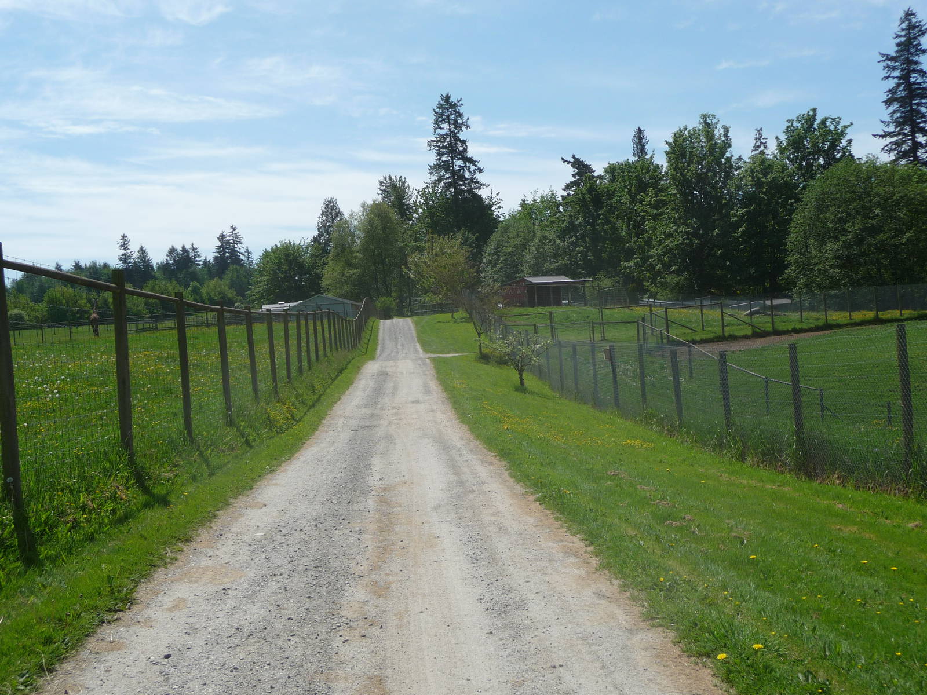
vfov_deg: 37.7
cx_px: 464
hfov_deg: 49.0
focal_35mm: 38
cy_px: 348
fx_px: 1018
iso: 100
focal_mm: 6.3
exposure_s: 1/1300
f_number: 3.8
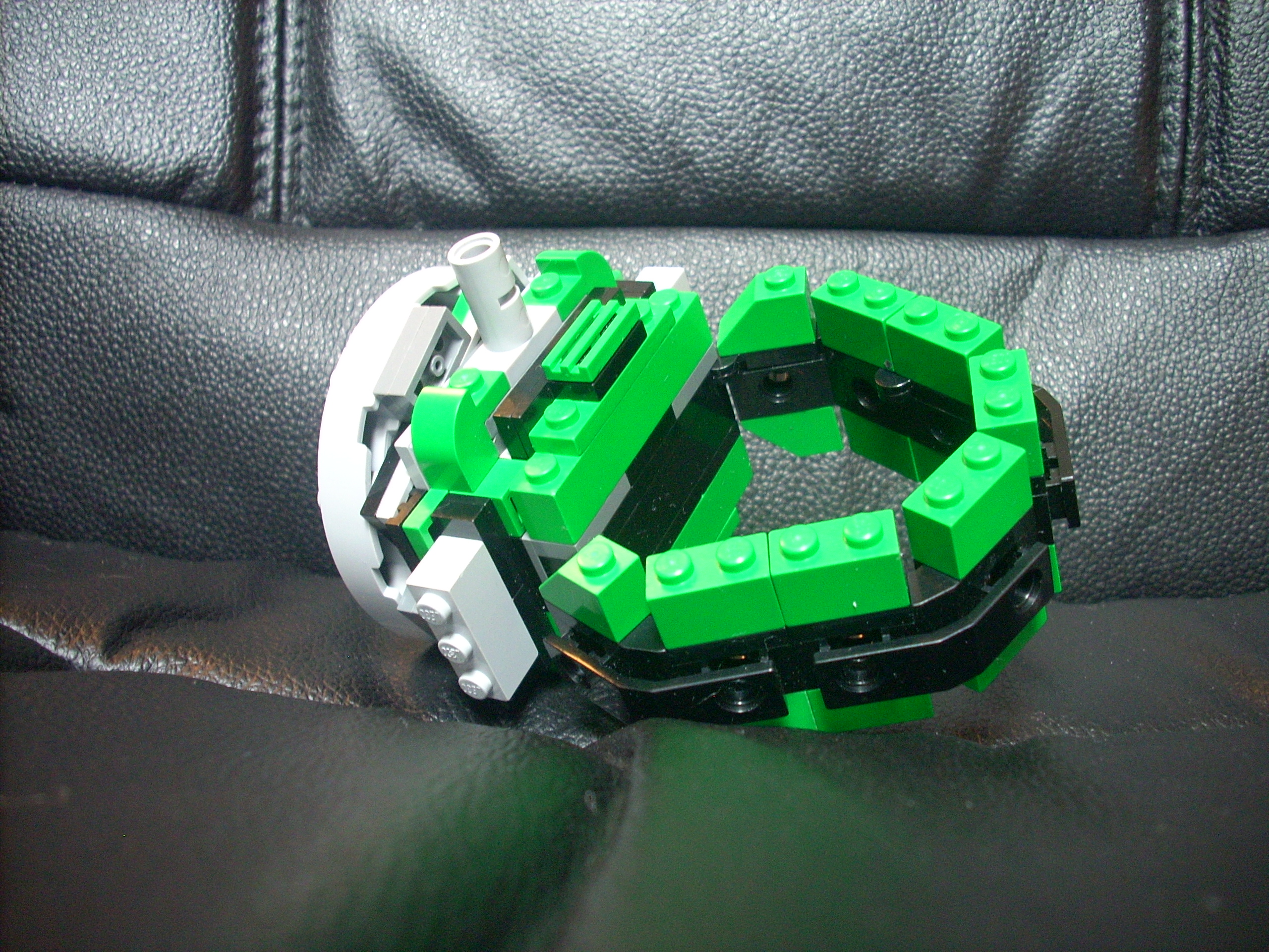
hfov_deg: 50.1
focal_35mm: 37
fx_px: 1356
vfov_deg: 38.7
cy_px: 476
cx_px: 634
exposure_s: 1/5.2
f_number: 2.8
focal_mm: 6.2
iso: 200
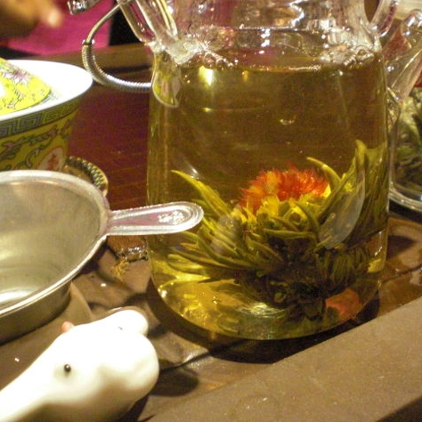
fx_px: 634
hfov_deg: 36.7
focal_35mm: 46
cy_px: 208
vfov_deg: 36.8
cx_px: 253
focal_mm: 6.3
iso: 800
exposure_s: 1/50
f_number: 3.1
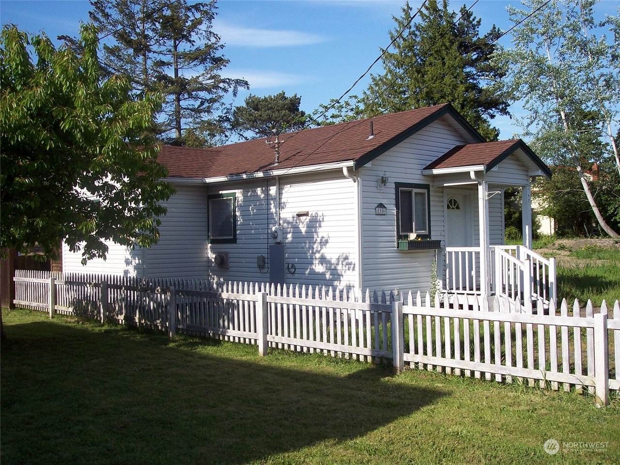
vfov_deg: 36.8
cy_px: 232
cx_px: 310
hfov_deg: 47.9
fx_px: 699
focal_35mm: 39
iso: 100
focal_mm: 8
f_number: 4
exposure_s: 1/500
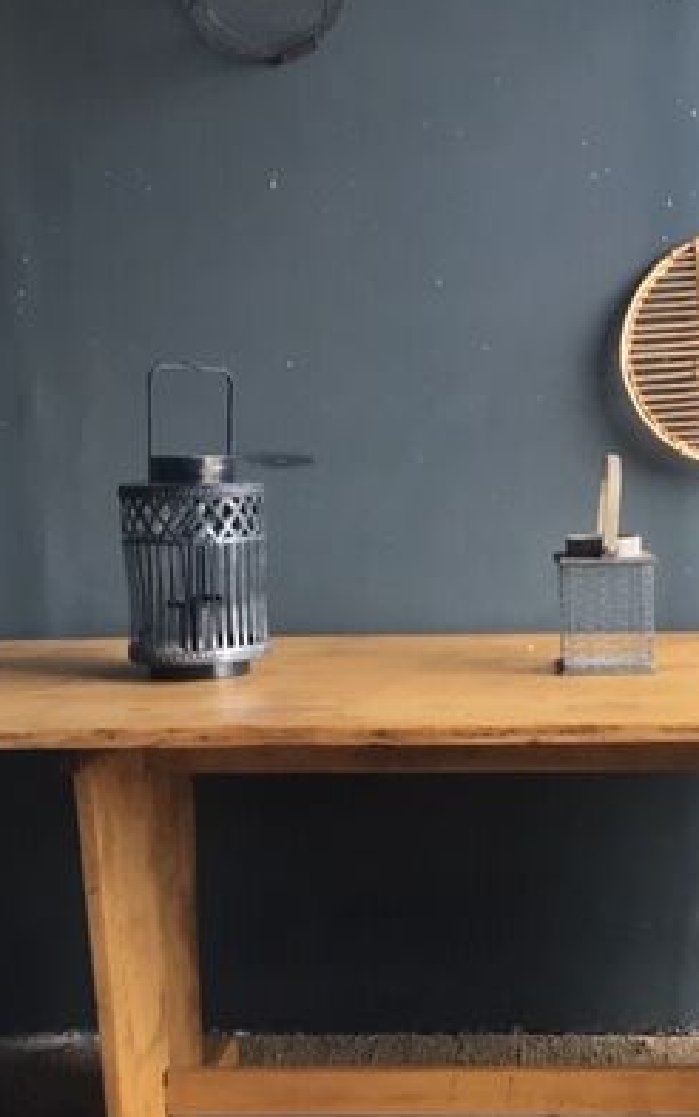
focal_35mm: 50
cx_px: 514
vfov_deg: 40.1
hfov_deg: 25.6
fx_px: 1522
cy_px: 668
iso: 64
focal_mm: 4.15
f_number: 2.2
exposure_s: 1/33
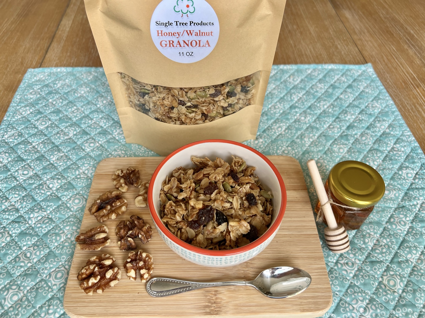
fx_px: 319
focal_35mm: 26
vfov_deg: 53.1
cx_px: 212
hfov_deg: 67.3
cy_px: 159
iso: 40
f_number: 1.5
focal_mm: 5.7
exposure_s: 1/284
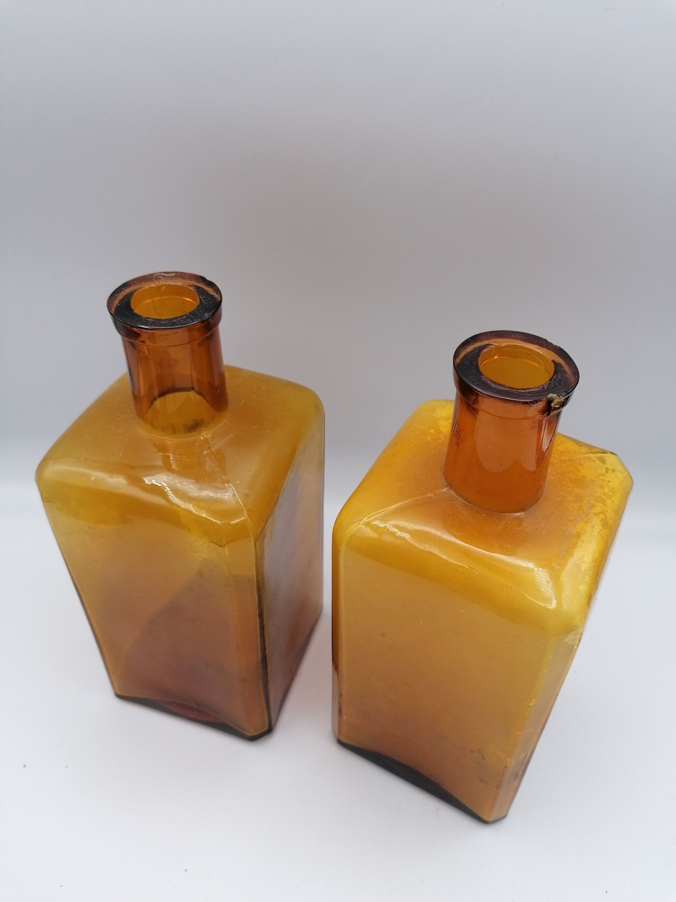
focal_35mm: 27
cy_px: 451
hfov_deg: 51.4
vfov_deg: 65.3
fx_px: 703
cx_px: 338
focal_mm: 4.75
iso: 50
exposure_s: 1/192
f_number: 1.8
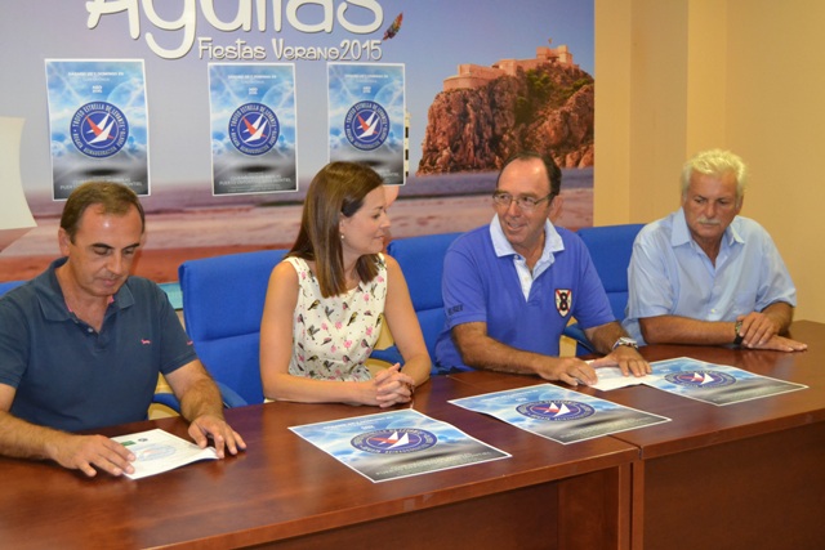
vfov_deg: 28.1
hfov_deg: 41.1
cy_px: 275
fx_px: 1100
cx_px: 412
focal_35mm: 48
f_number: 4.5
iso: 2500
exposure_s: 1/60
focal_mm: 32
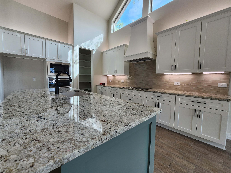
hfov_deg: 106.2
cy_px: 86
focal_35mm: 13
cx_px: 116
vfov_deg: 89.9
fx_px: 87
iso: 50
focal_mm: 2.2
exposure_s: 1/141
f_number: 2.2
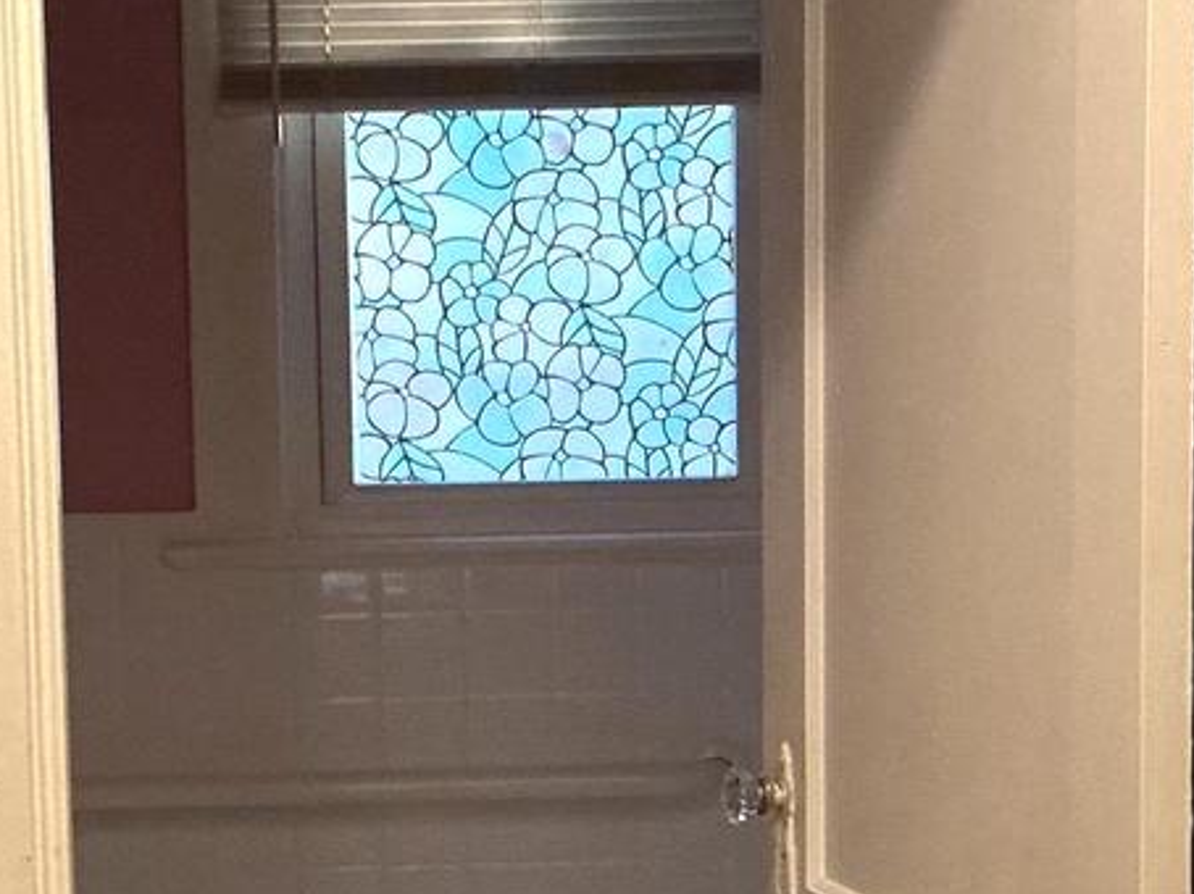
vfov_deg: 16.0
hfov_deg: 21.2
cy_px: 684
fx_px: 3172
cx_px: 360
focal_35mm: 92
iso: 320
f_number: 1.8
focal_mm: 3
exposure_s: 1/40
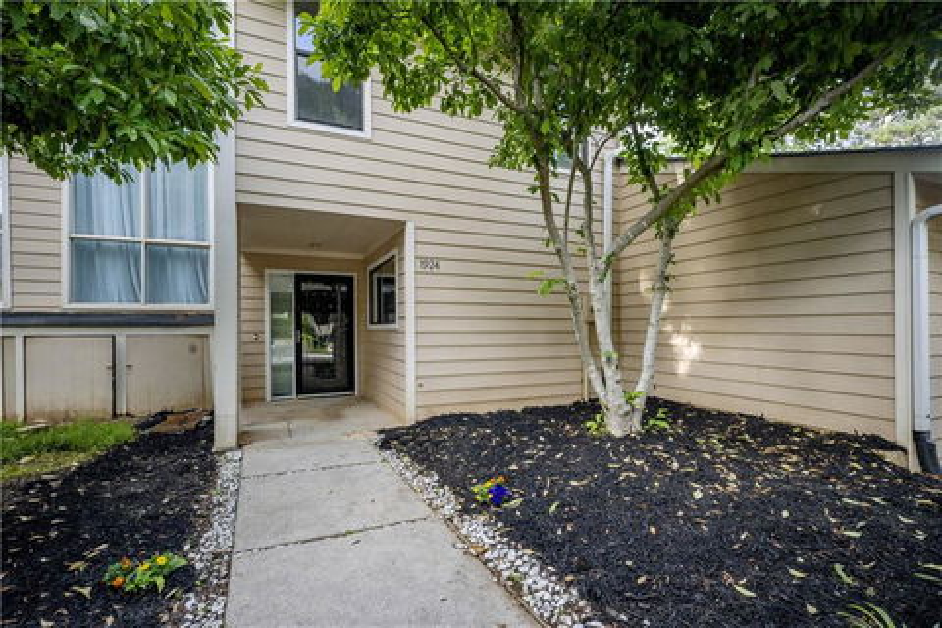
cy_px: 314
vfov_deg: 72.1
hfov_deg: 95.0
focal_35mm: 16
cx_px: 471
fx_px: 432
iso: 500
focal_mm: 16.5
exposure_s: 1/320
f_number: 8
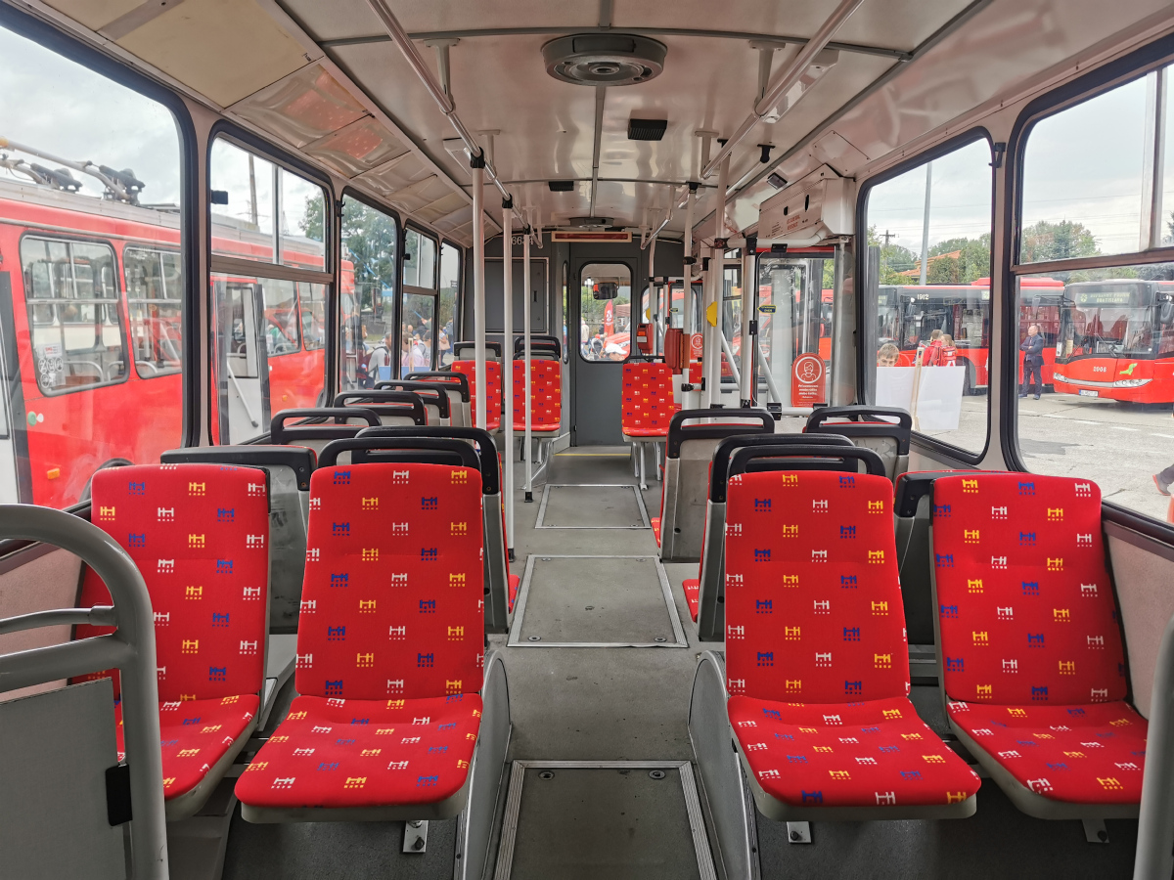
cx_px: 587
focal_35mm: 27
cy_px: 440
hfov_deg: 65.3
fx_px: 916
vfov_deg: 51.4
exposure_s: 1/253
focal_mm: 5.56
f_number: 1.6
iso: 50
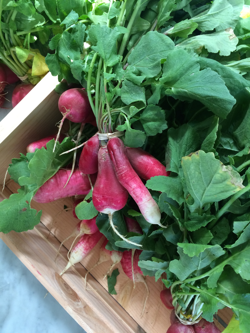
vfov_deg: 61.7
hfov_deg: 48.2
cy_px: 166
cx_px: 125
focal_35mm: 29
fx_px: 279
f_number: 2.2
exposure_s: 1/30
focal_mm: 4.15
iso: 50
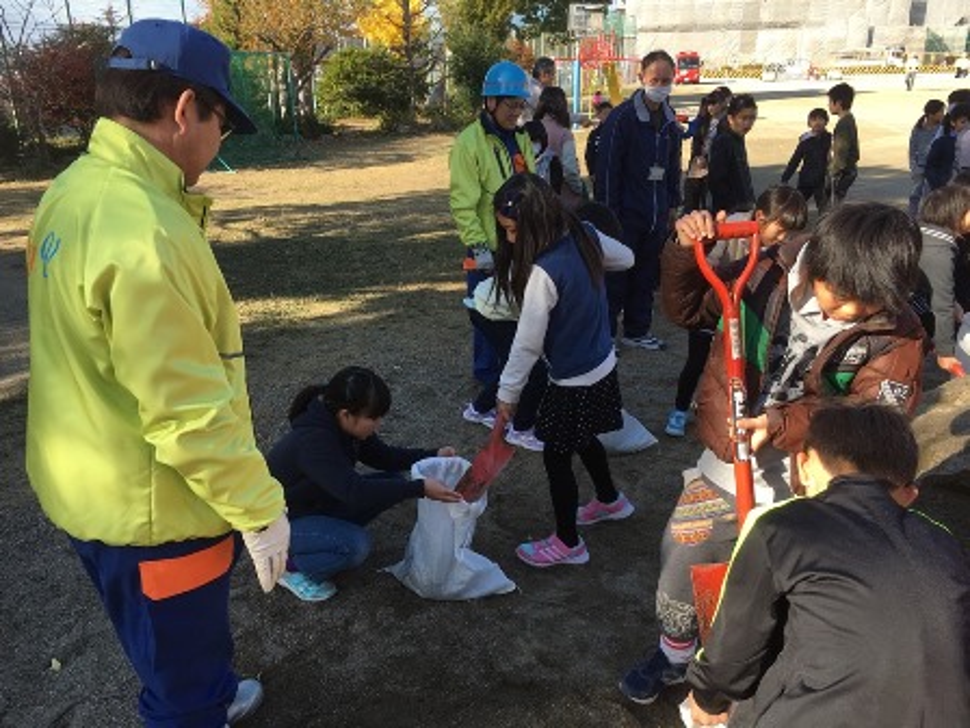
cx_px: 485
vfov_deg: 48.2
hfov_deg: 61.7
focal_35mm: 29
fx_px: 813
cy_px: 364
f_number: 2.2
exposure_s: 1/487
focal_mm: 4.15
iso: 25
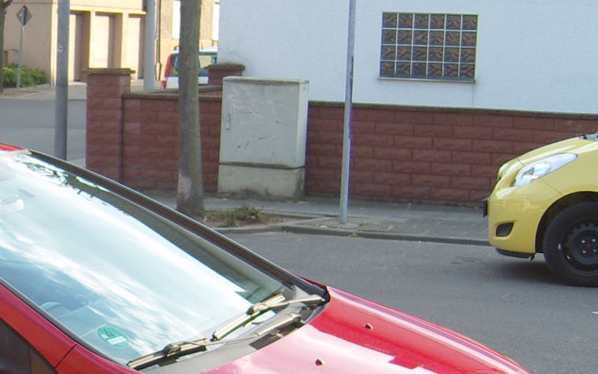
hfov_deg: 20.2
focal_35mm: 97
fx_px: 1581
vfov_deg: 13.3
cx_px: -94
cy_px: 367
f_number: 2.8
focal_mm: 7.3
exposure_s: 1/250
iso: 100
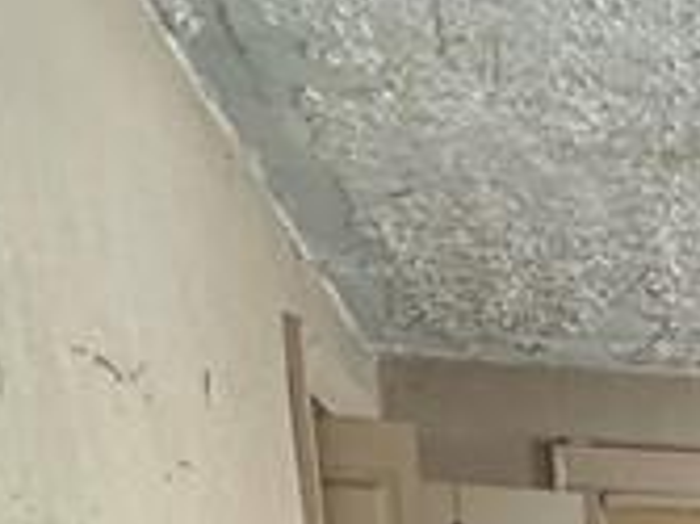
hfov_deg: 18.2
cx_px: 1245
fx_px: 1738
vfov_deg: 13.8
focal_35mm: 86
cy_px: 1132
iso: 500
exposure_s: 1/60
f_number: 2.2
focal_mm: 2.22
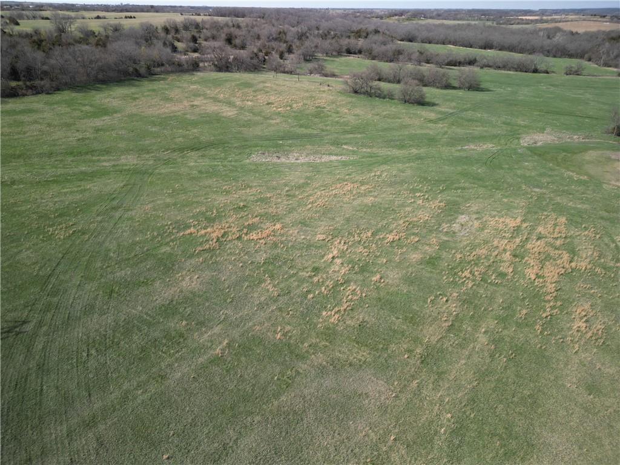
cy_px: 232
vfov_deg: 56.8
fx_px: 430
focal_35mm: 24
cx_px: 310
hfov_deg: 71.6
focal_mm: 6.72
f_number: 1.7
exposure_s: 1/90
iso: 100
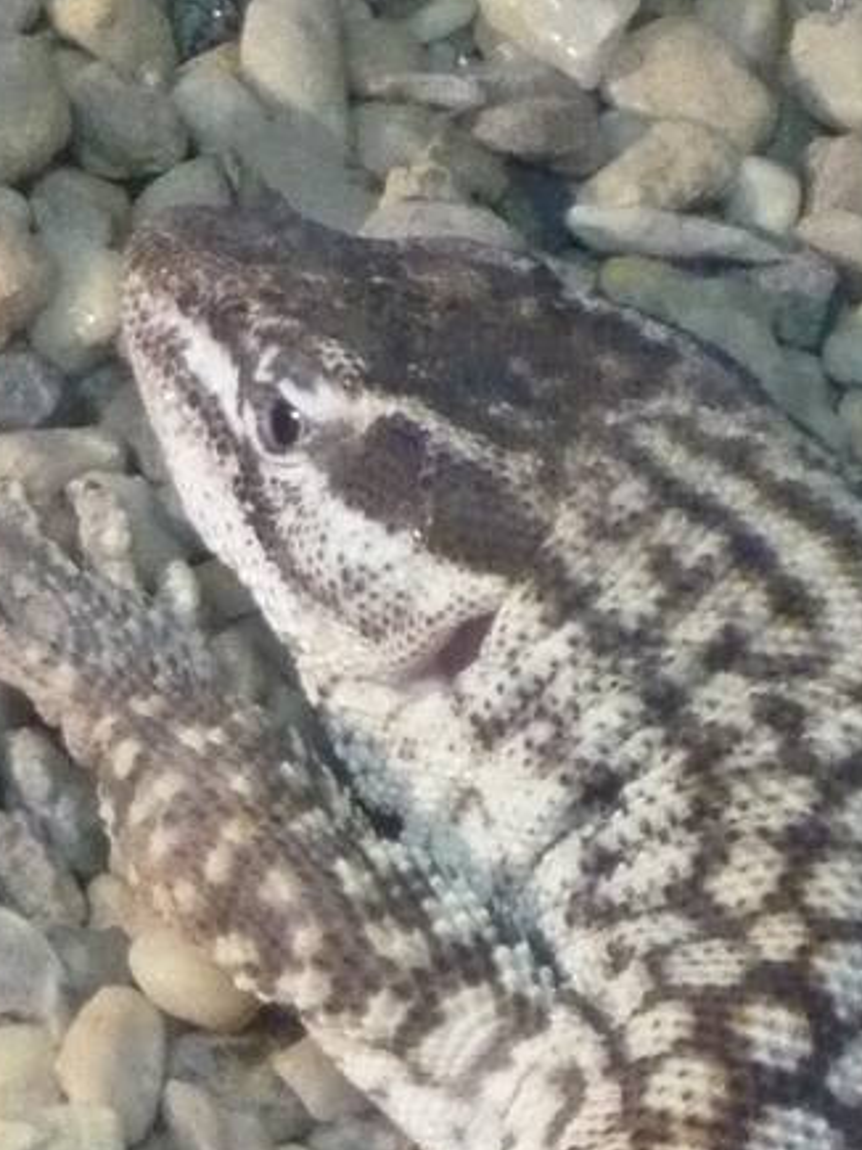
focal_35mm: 368
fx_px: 12224
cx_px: 407
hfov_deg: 4.0
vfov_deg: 5.3
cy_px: 1689
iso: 800
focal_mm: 16.5
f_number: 5.1
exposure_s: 1/25
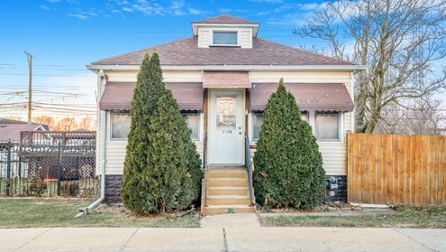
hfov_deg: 54.0
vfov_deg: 32.0
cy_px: 138
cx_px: 223
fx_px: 438
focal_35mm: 37
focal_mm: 35
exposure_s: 1/13
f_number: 9
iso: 640
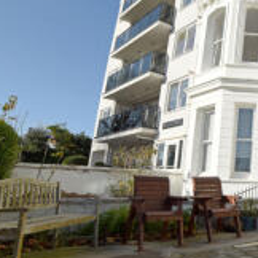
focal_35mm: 35
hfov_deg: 34.2
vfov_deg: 46.9
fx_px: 295
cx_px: 333
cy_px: 100
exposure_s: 1/800
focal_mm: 14
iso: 400
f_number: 10
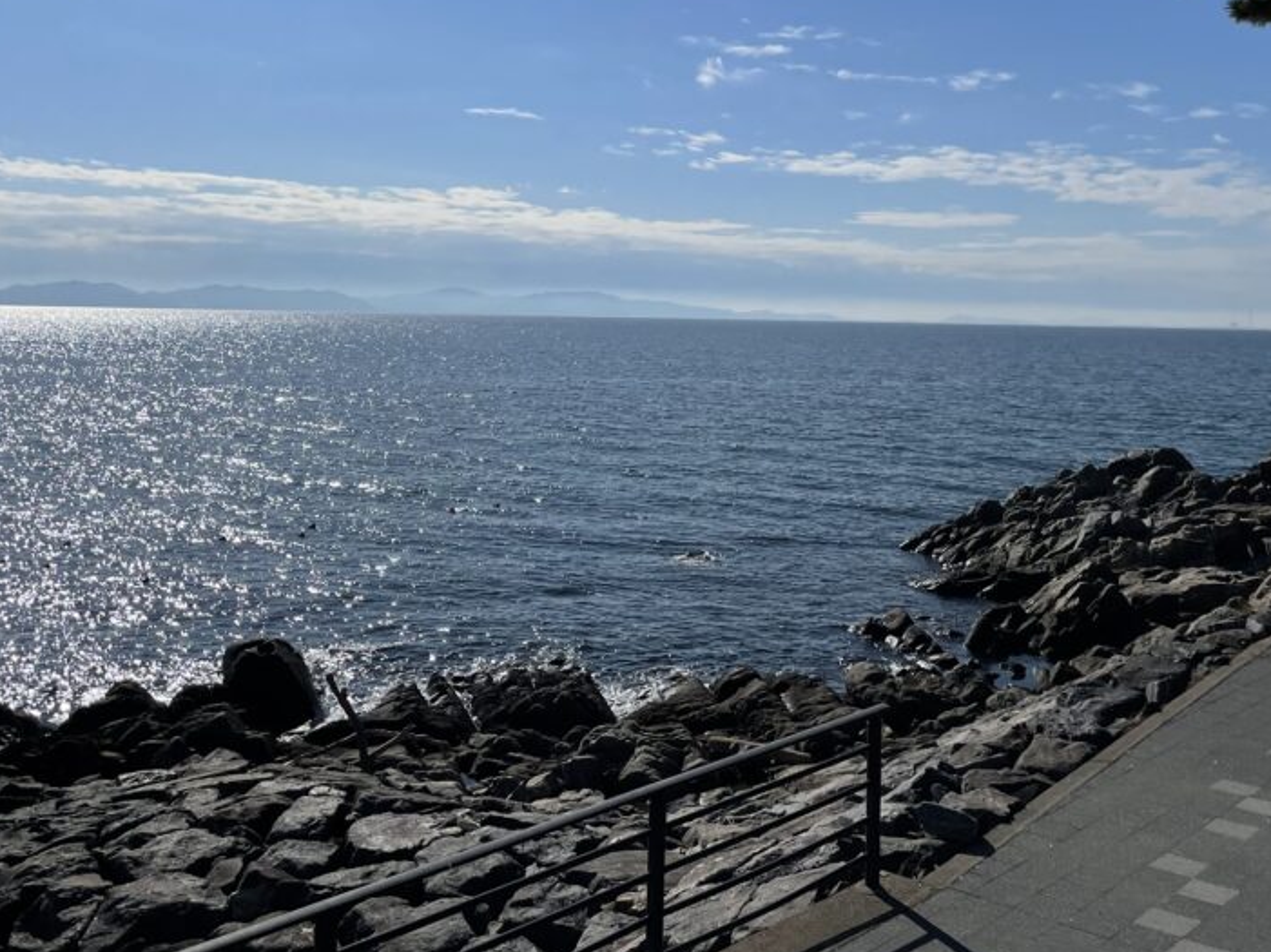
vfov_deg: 37.2
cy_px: 294
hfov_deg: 48.9
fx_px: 1395
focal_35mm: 38
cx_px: 707
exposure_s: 1/25000
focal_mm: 4.2
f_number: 1.6
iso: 32
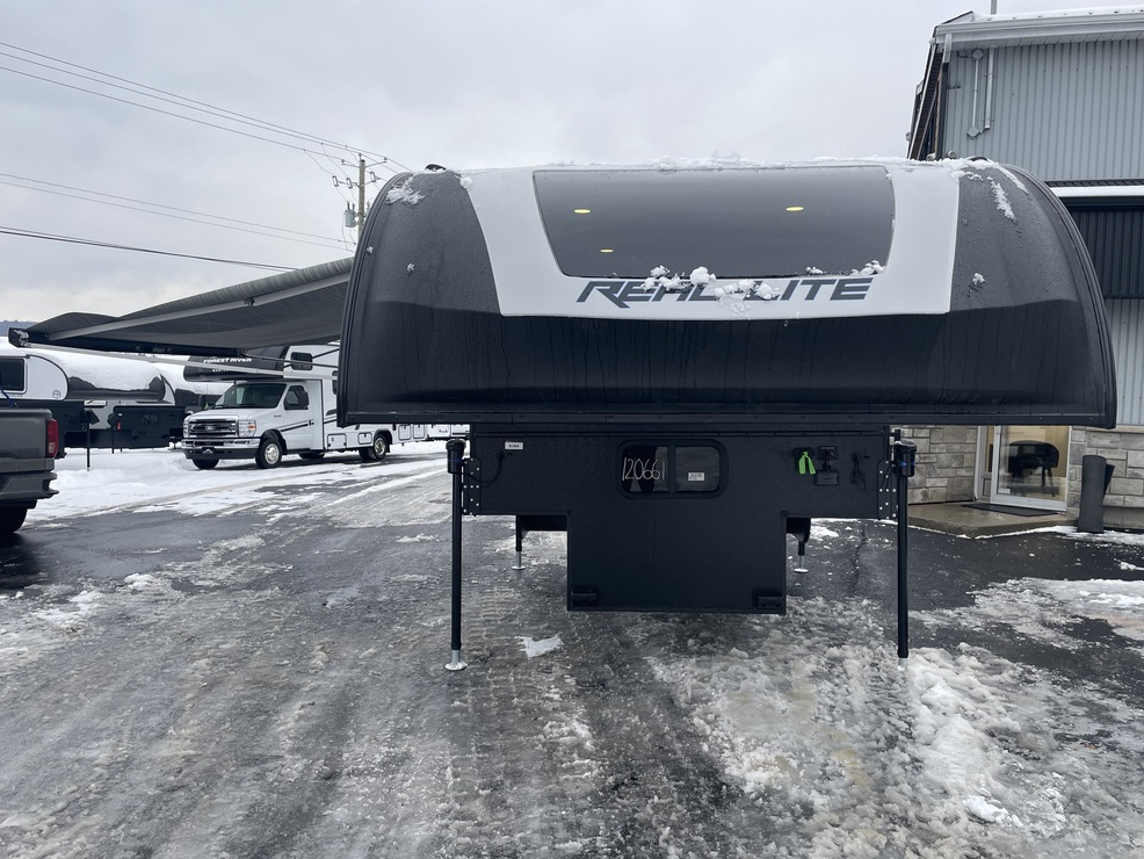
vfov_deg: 51.4
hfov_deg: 65.3
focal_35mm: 27
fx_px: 893
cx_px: 580
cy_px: 434
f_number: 1.6
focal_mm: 4.2
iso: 32
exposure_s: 1/121
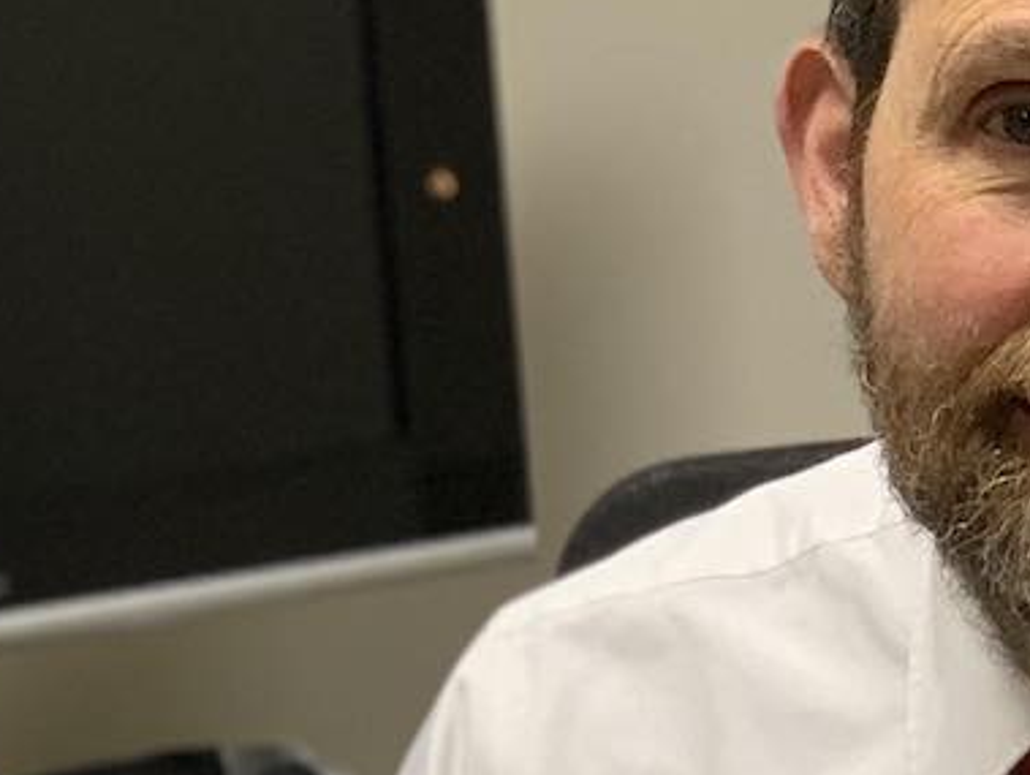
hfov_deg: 8.5
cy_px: 1097
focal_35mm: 233
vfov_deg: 6.3
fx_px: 6940
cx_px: 356
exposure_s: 1/60
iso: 100
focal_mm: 6
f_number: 2.4
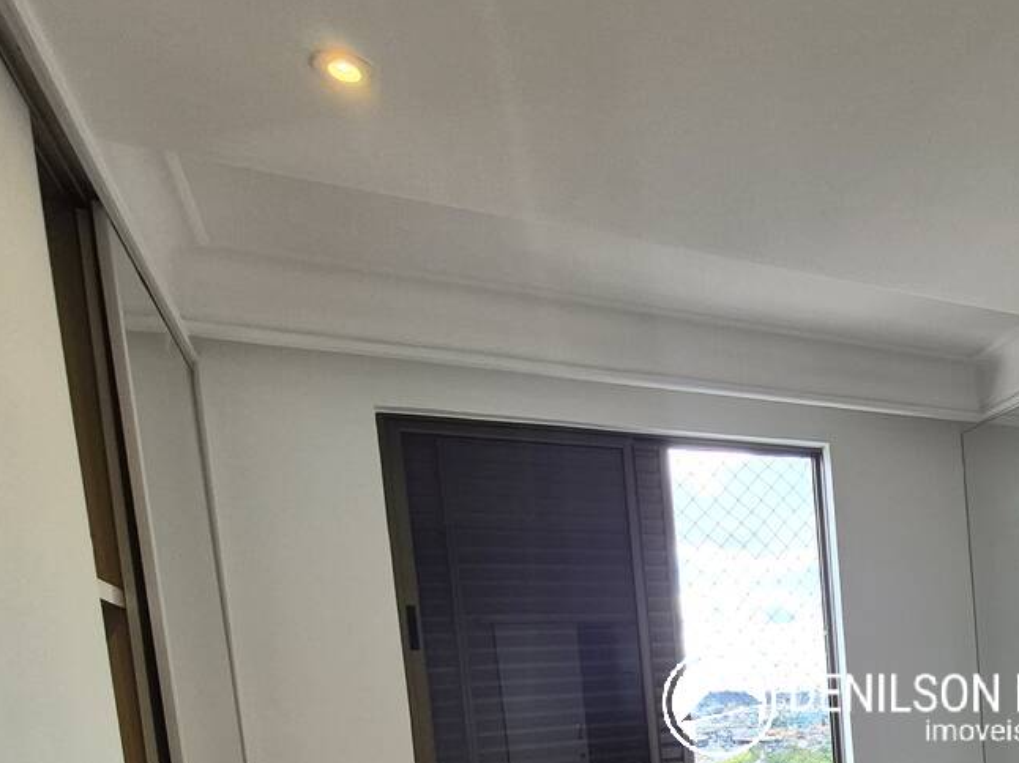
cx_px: 926
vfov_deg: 42.4
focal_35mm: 29
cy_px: 743
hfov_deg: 53.6
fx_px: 853
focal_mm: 1.74
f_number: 2.2
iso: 64
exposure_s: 1/120
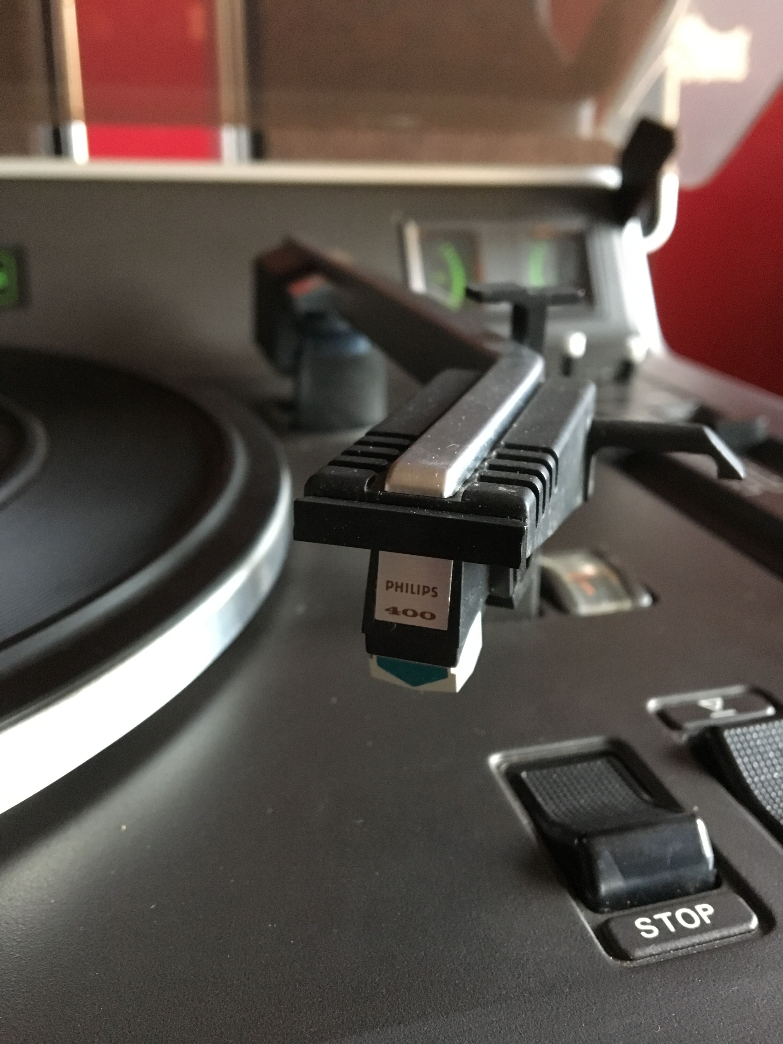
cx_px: 392
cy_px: 522
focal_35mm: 29
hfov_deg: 48.2
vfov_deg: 61.7
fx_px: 875
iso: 320
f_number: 2.2
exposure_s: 1/17
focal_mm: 4.15
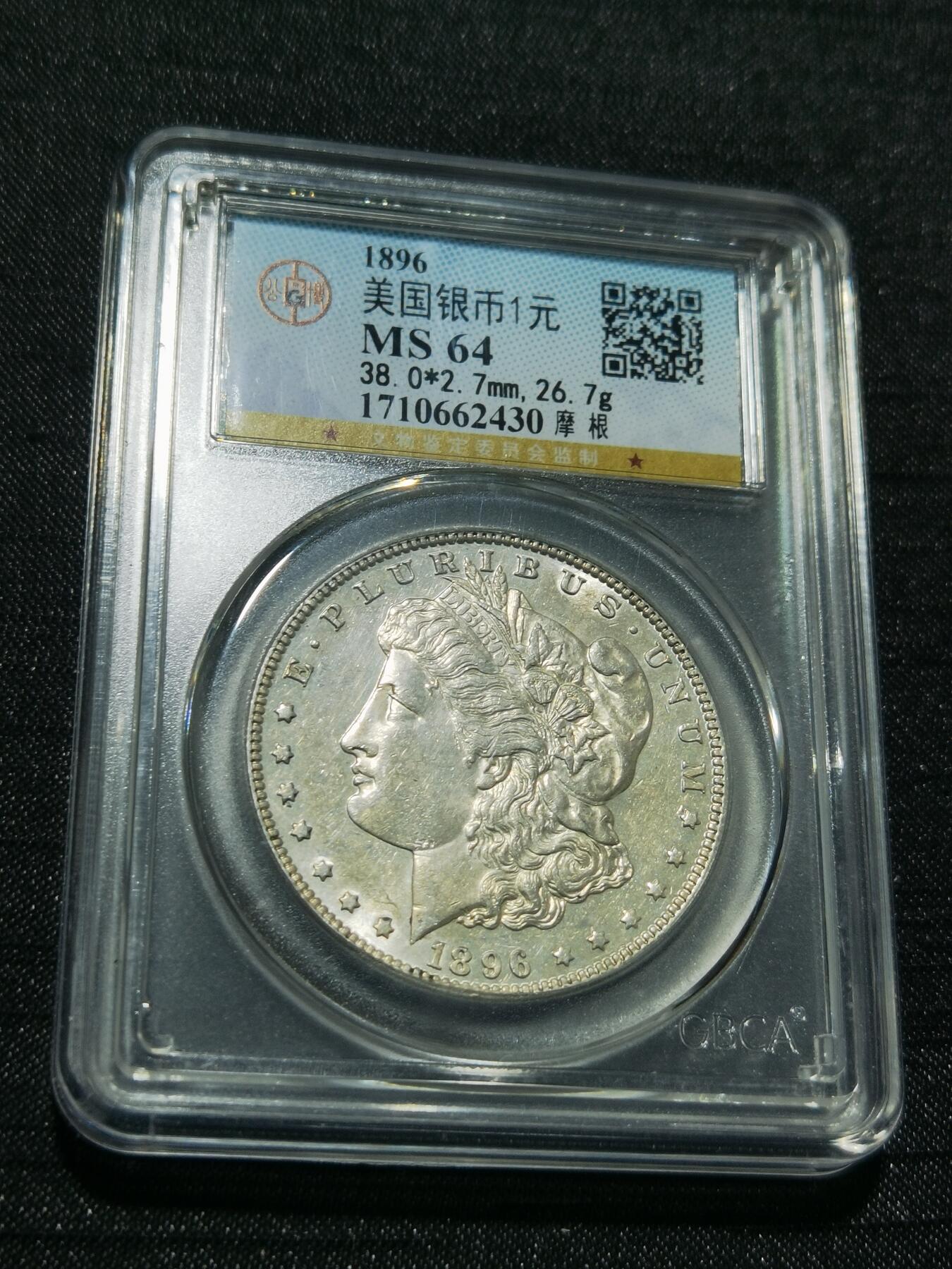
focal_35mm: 59
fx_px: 2163
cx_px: 476
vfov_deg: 32.7
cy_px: 634
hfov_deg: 24.8
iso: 50
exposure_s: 1/100
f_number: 1.9
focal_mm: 6.67
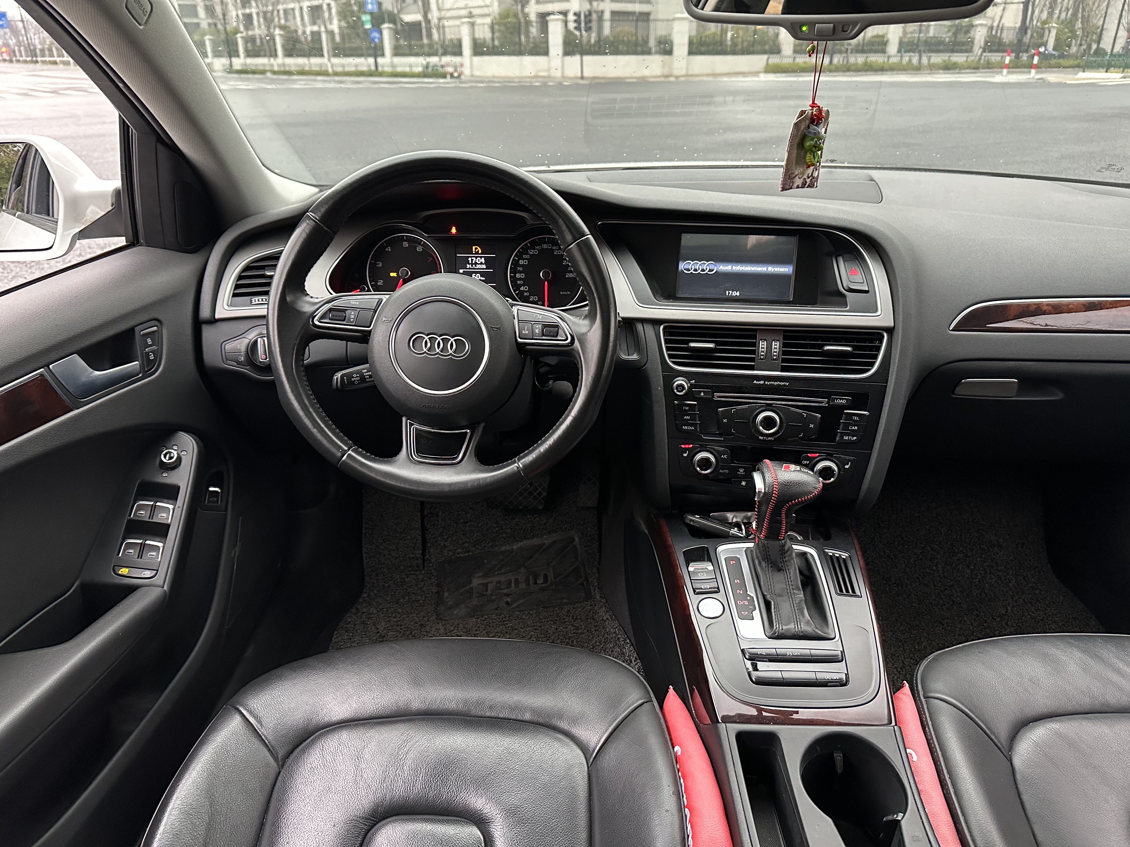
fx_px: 783
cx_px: 565
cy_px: 424
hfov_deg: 71.6
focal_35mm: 24
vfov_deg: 56.8
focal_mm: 6.86
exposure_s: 1/60
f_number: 1.78
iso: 500
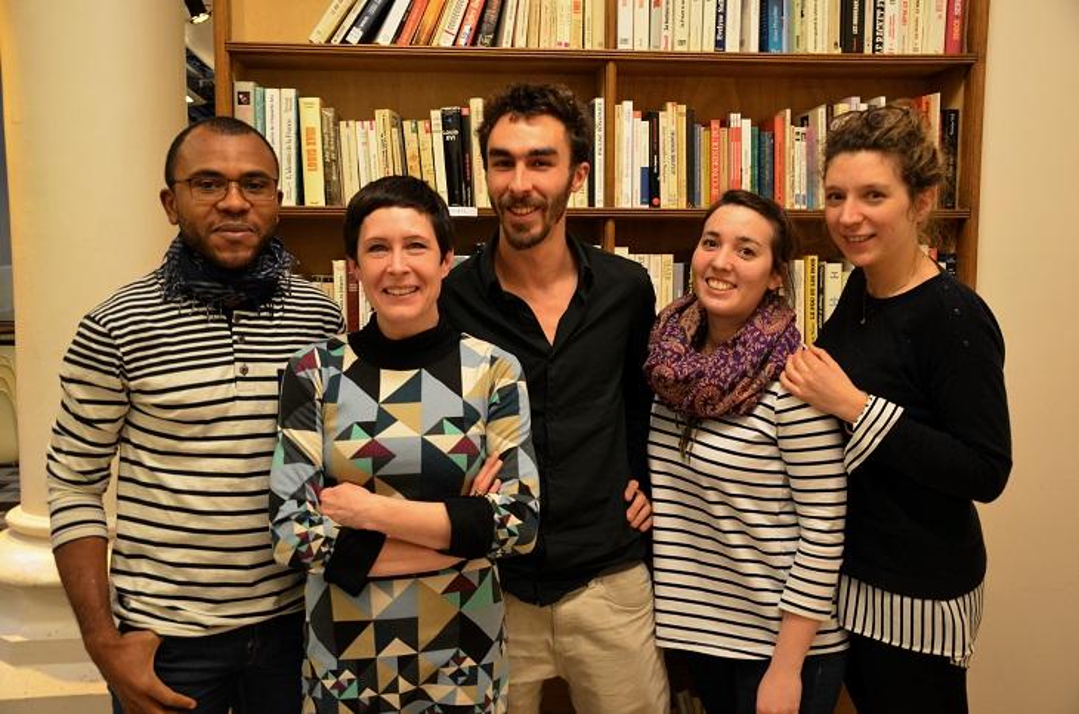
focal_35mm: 38
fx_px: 1121
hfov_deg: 51.4
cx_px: 540
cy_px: 357
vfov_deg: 35.3
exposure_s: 1/8
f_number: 4
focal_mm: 25
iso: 500
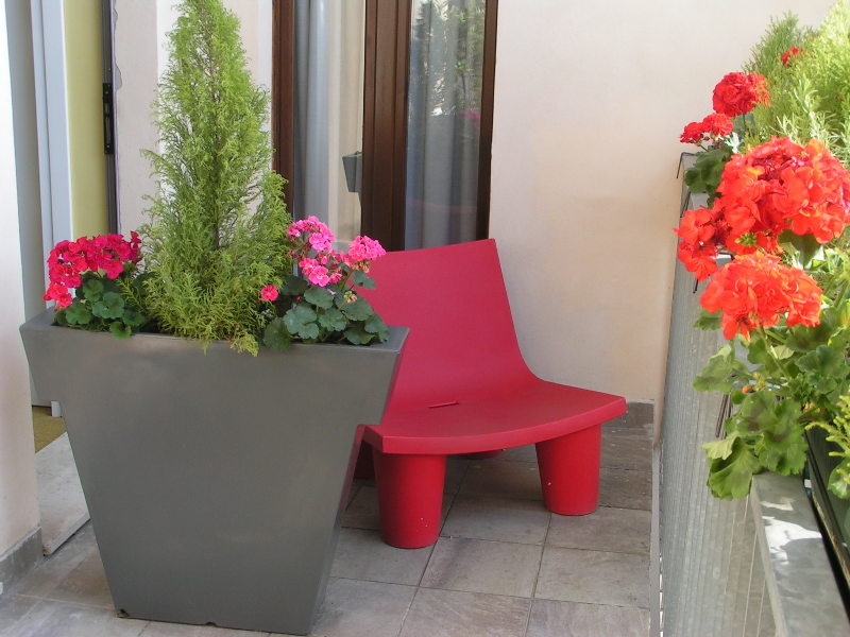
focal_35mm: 47
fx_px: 1154
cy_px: 318
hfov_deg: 40.4
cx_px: 425
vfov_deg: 30.9
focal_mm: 7.3
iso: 50
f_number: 5
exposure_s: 1/50
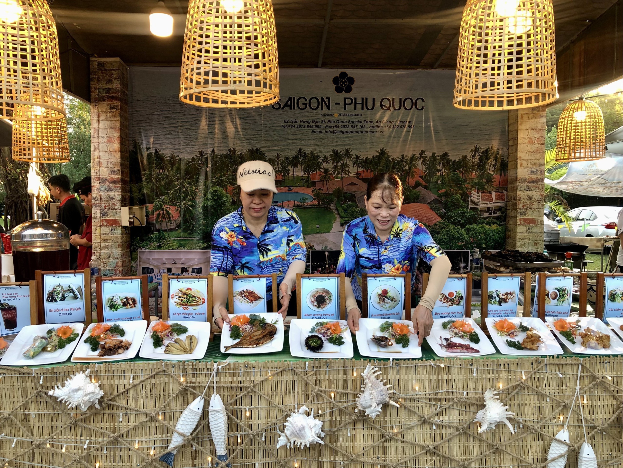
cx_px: 312
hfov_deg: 63.4
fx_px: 504
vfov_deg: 49.7
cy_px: 234
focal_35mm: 28
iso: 32
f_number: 1.8
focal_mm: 3.99
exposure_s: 1/100
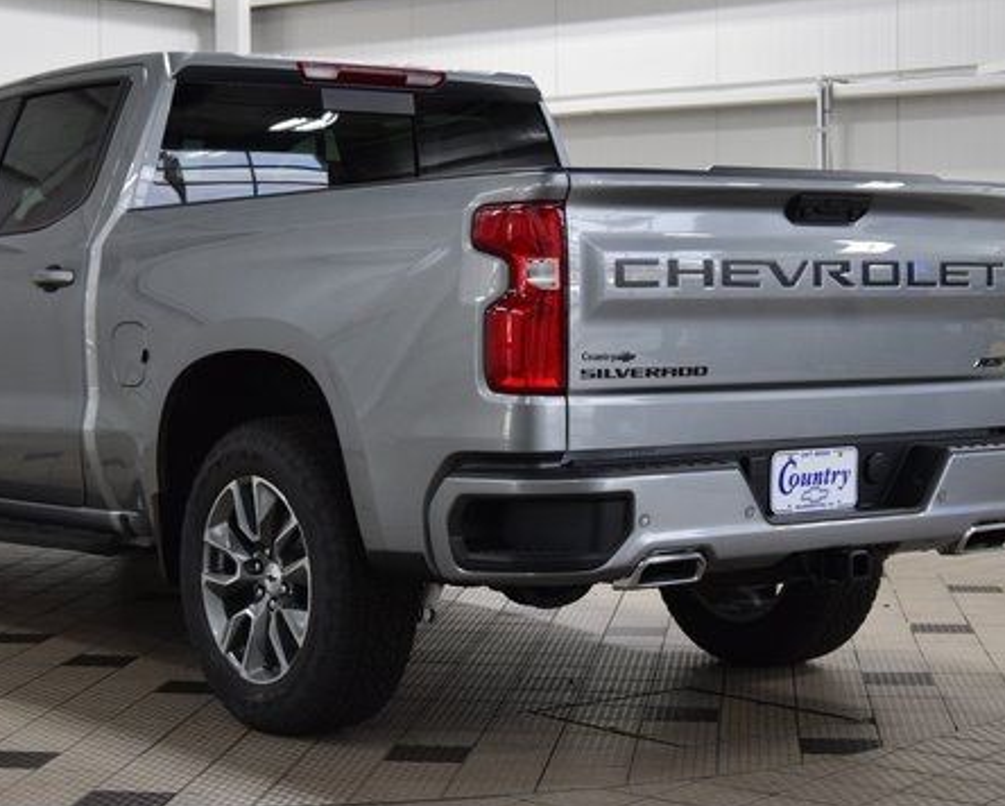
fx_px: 2173
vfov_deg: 21.0
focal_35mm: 73
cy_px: 354
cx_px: 389
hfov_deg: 26.0
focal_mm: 36
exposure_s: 1/60
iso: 1600
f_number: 7.1
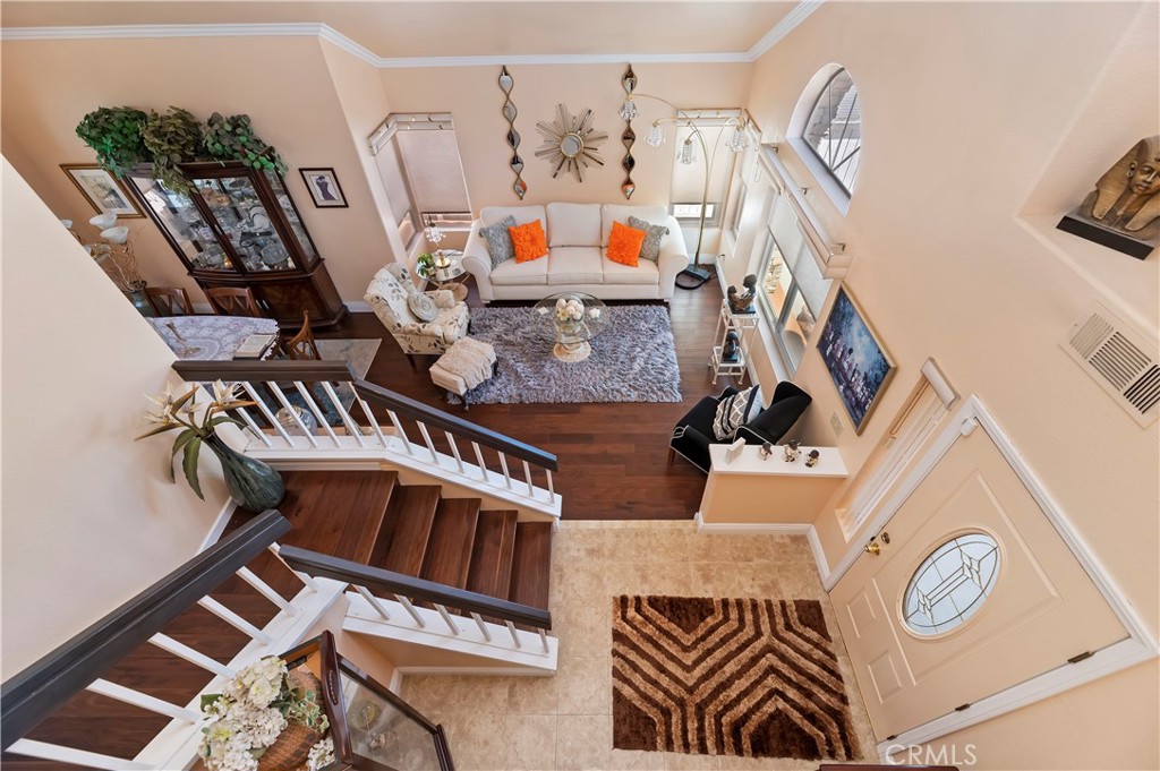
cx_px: 580
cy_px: 386
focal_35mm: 14
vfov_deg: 81.1
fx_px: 451
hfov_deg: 104.3
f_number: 8
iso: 800
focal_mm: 14
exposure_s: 1/40
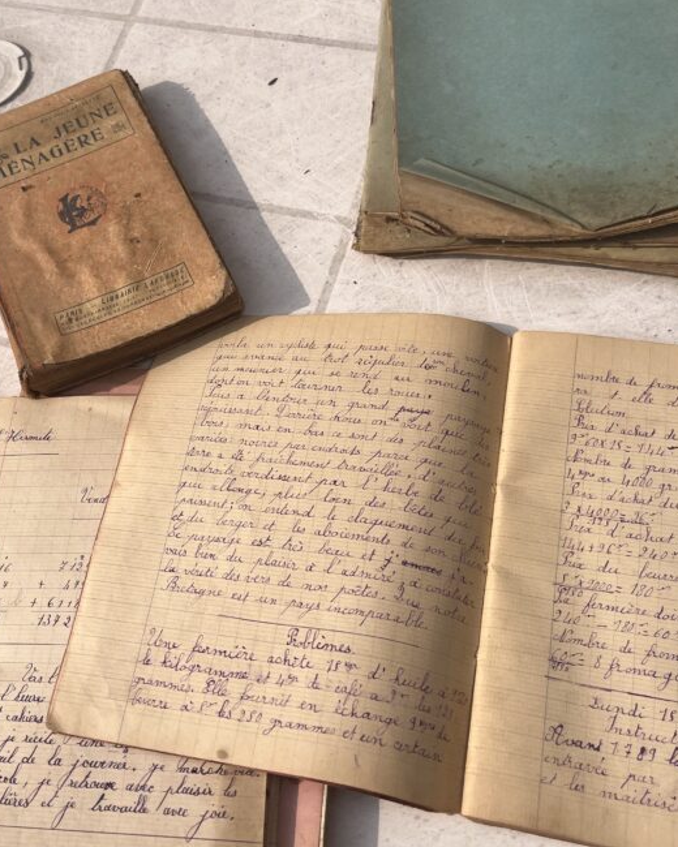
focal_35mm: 40
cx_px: 236
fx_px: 1003
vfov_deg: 45.8
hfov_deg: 37.0
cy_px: 390
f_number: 1.6
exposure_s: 1/4484
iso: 50
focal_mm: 5.1
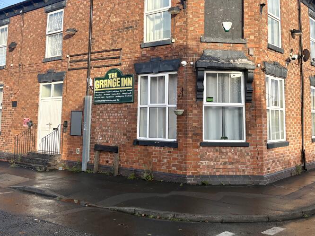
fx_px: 364
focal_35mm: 40
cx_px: 170
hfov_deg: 46.8
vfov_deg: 35.6
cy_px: 79
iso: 50
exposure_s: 1/884
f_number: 1.6
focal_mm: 5.96
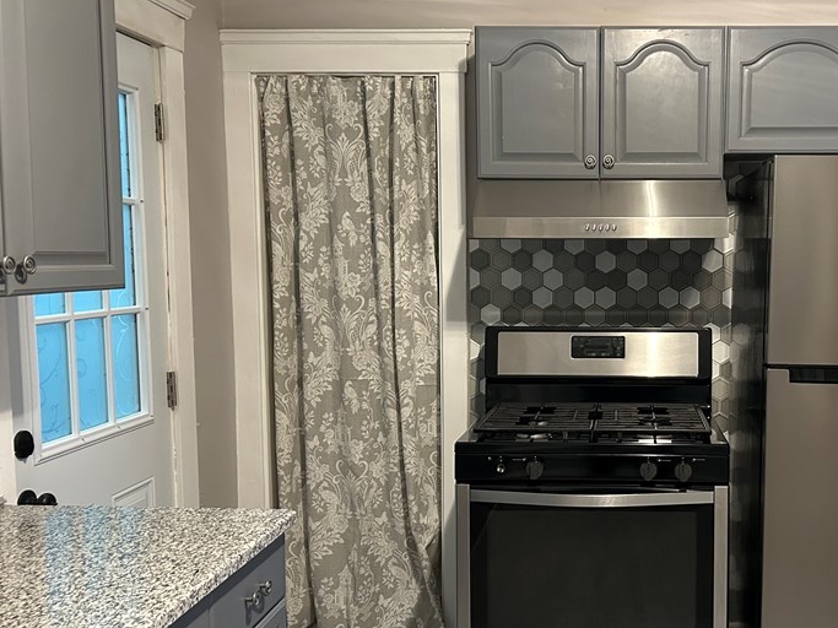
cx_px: 609
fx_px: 944
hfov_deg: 46.5
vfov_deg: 36.8
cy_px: 341
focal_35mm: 39
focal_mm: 5.7
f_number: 1.5
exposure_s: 1/40
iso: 400
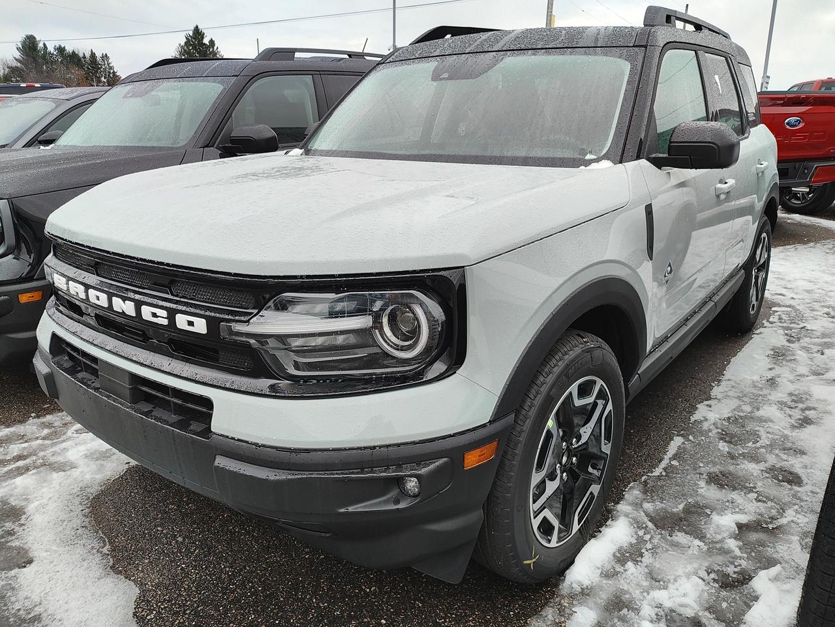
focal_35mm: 25
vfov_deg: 54.9
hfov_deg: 69.4
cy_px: 314
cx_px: 418
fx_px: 603
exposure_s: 1/525
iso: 101
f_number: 1.5
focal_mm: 4.15
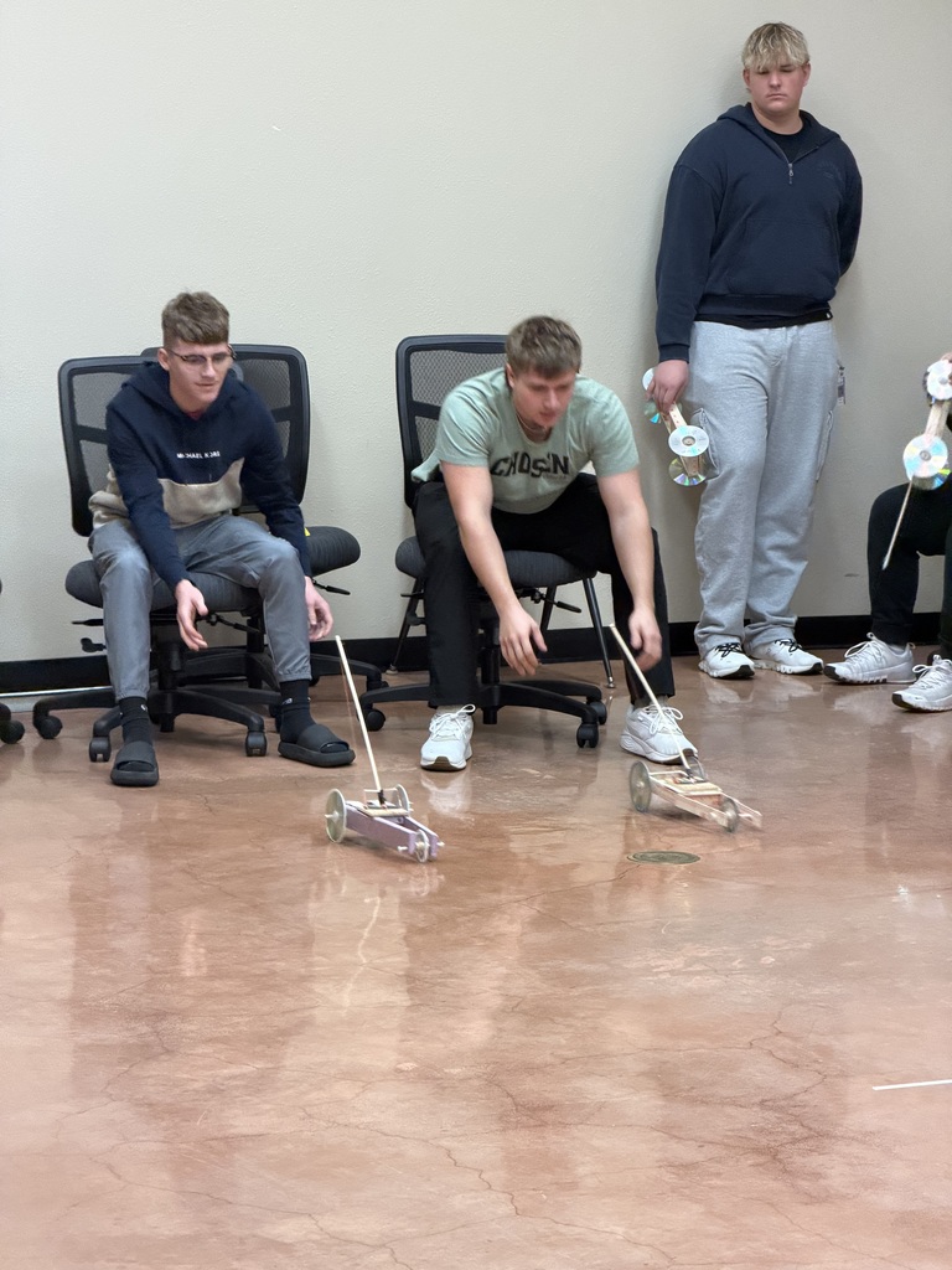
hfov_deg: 14.8
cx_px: 476
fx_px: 3667
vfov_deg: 19.6
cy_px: 635
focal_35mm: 100
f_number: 2.8
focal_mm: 16.89
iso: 640
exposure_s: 1/60
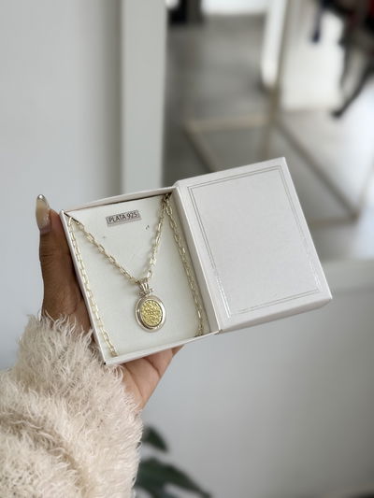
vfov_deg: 39.6
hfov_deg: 30.3
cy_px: 249
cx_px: 187
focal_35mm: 48
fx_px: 691
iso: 64
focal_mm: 6.76
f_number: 1.78
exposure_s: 1/278
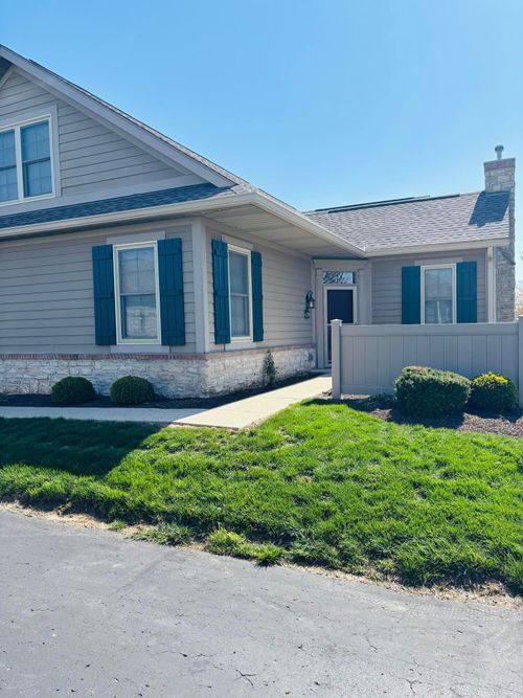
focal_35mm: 26
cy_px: 349
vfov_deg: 67.3
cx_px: 262
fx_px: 524
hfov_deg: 53.0
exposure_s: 1/2342
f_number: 1.6
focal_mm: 5.96
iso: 50
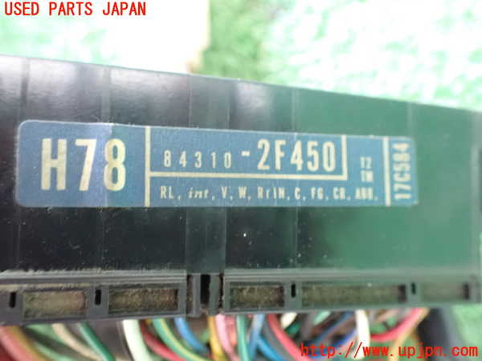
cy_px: 180
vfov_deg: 46.8
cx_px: 241
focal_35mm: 30
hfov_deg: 60.0
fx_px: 418
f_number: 2.3
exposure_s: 1/25
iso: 1600
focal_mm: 5.4
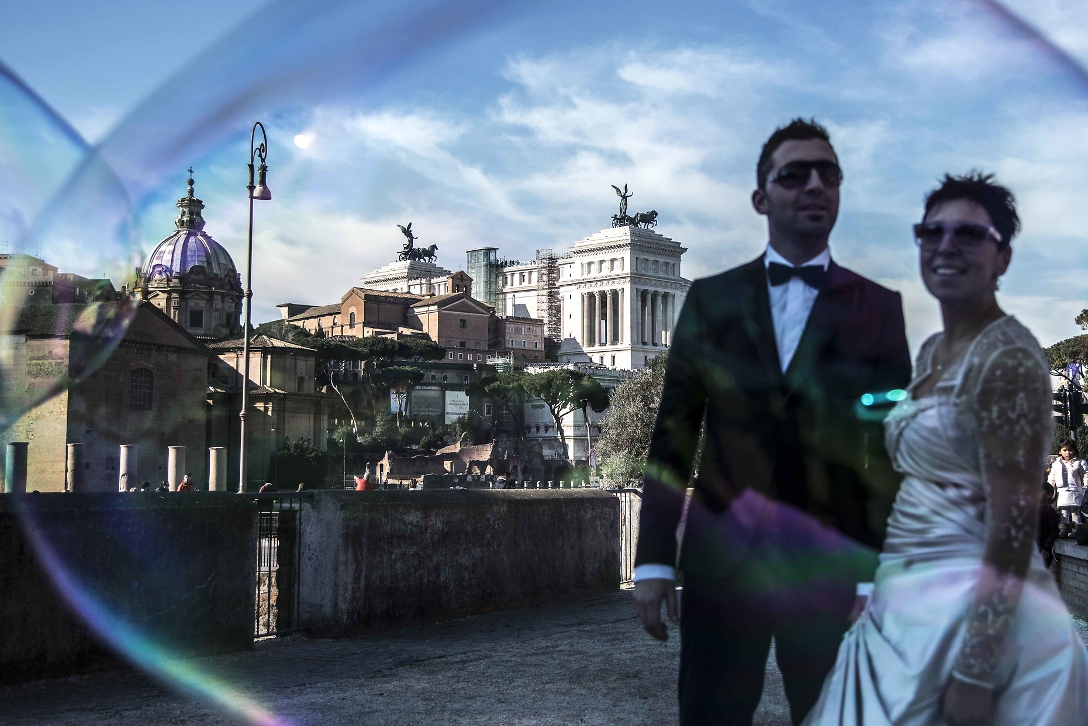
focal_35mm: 49
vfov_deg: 27.5
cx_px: 646
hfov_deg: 40.2
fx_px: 1481
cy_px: 354
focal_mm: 38
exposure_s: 1/2500
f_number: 4
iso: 220
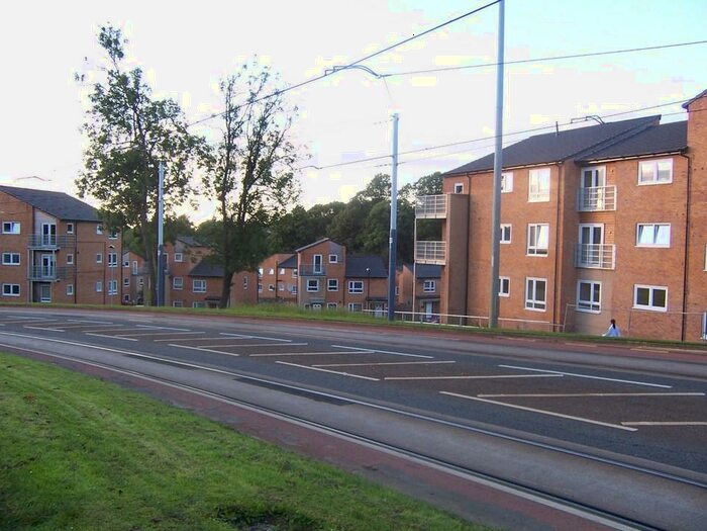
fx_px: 674
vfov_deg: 42.9
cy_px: 266
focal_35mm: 33
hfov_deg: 55.4
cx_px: 354
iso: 80
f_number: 2.8
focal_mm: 5.5
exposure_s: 1/90
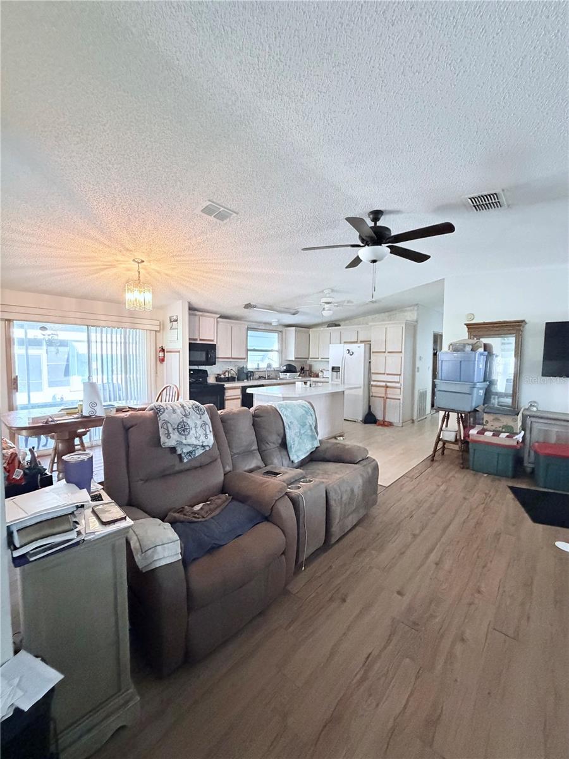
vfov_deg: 102.1
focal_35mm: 14
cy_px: 380
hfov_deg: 85.7
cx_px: 284
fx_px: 307
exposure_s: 1/60
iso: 1250
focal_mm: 2.22
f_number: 2.2
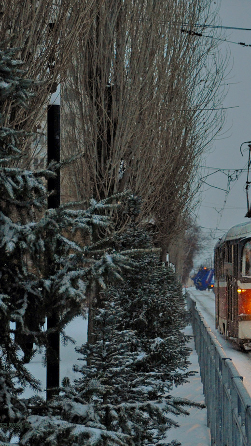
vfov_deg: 21.4
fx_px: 1183
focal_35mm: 100
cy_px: 223
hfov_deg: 11.9
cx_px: 272
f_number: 4.8
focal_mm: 42
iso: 640
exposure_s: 1/125
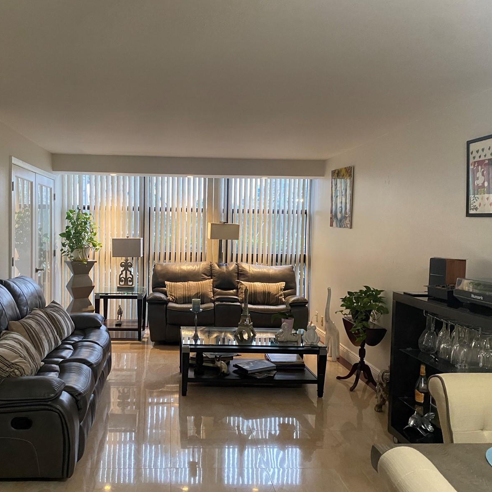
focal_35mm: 31
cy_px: 246
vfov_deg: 52.5
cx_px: 197
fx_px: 498
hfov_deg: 52.2
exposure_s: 1/60
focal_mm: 4.25
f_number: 1.8
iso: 400
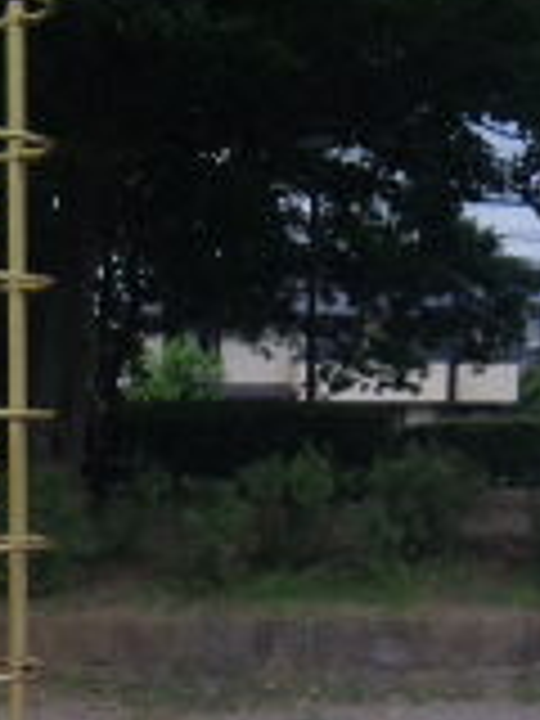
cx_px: 153
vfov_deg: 15.1
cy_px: 1228
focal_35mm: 116
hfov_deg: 12.7
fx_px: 2413
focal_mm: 4.82
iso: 100
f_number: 2.8
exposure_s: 1/125
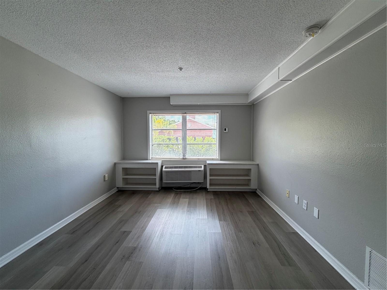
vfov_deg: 85.7
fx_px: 157
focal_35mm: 14
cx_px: 194
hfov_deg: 102.1
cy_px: 145
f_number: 2.2
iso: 100
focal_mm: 2.22
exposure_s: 1/121
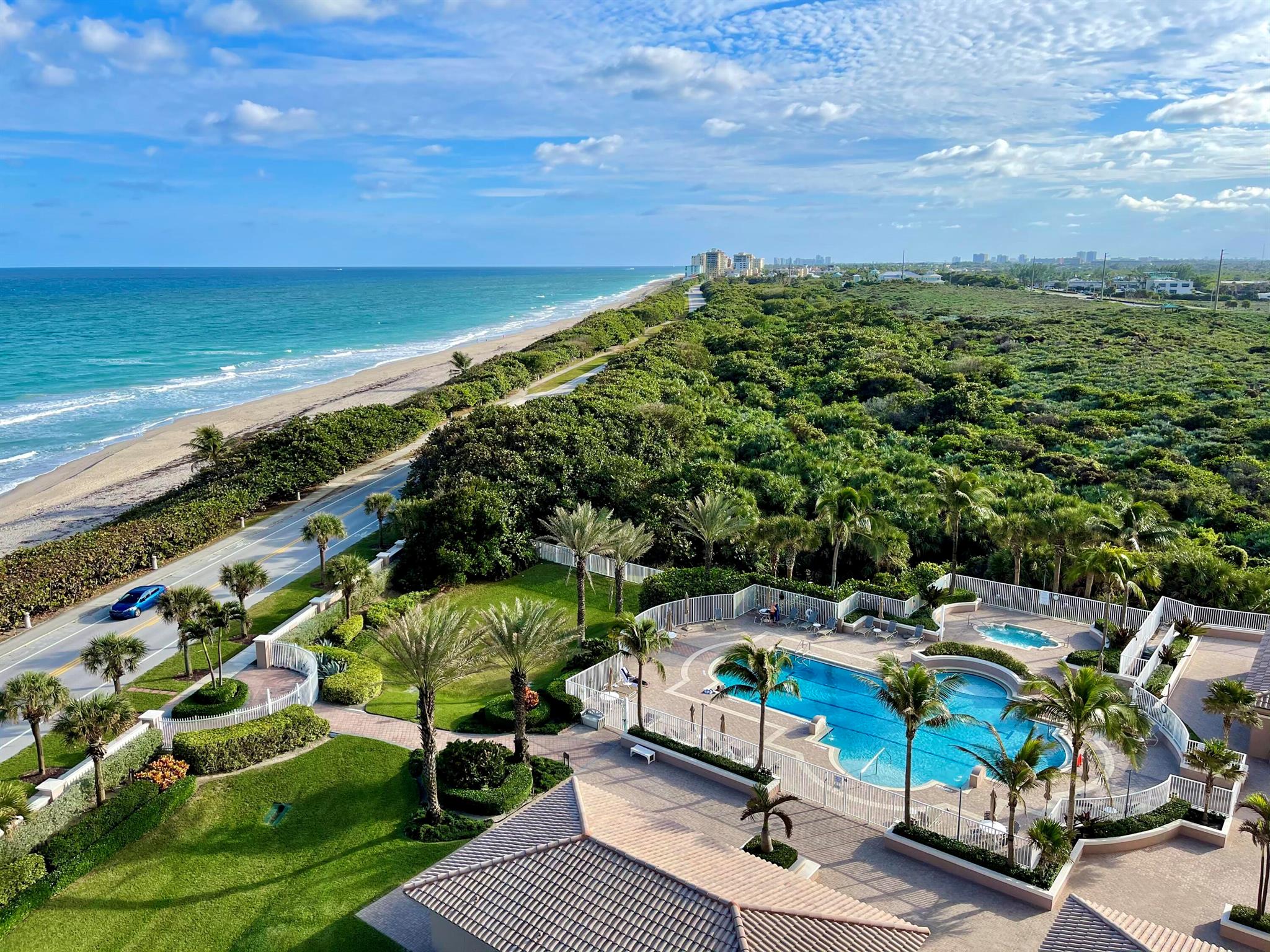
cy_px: 476
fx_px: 954
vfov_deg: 53.1
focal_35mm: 26
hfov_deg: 67.3
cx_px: 635
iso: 32
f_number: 1.6
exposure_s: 1/2717
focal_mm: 5.1
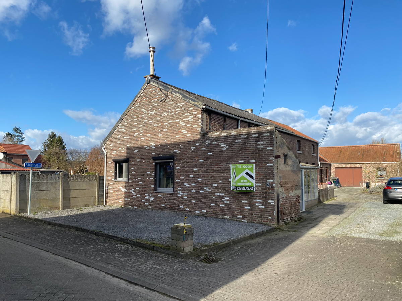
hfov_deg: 67.3
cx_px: 201
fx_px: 302
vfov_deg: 53.1
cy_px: 150
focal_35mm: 26
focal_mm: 4.25
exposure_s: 1/2183
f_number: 1.8
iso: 32
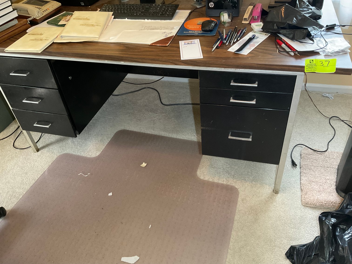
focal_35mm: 29
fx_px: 295
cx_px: 176
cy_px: 132
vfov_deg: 48.2
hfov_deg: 61.7
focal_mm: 3
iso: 200
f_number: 1.8
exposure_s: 1/40
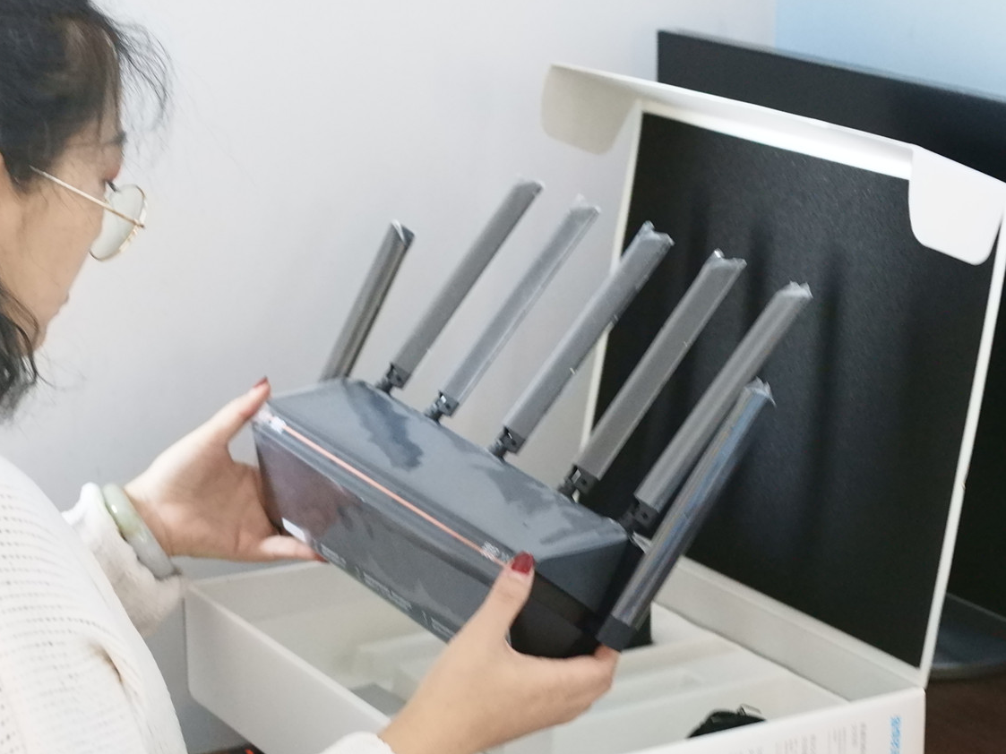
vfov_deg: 15.1
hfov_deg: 20.0
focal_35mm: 98
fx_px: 2848
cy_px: 418
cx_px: 456
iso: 3200
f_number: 3.5
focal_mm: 43
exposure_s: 1/80
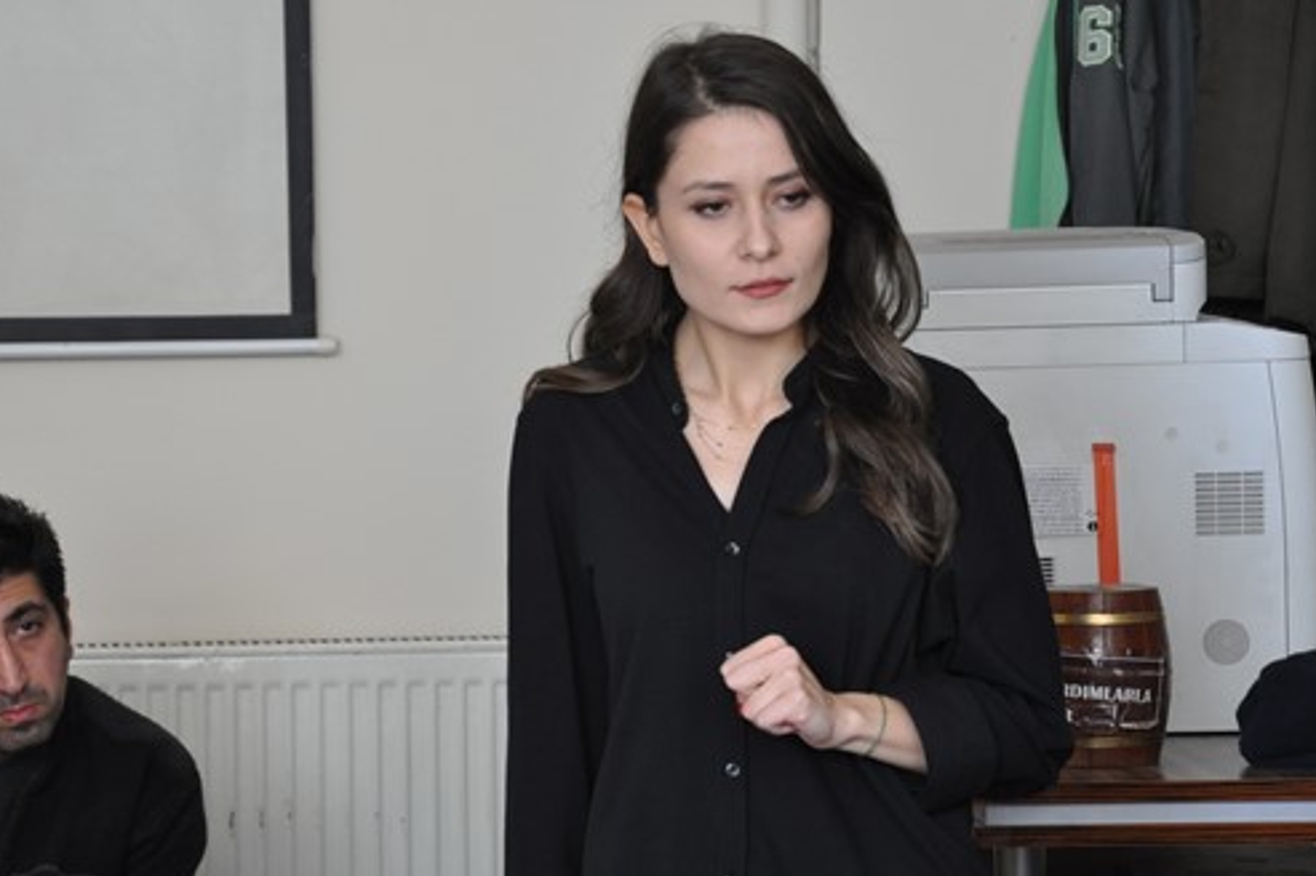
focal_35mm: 182
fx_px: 6648
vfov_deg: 7.5
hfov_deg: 11.3
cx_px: 507
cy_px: 513
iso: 800
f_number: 5.6
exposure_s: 1/30
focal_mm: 92
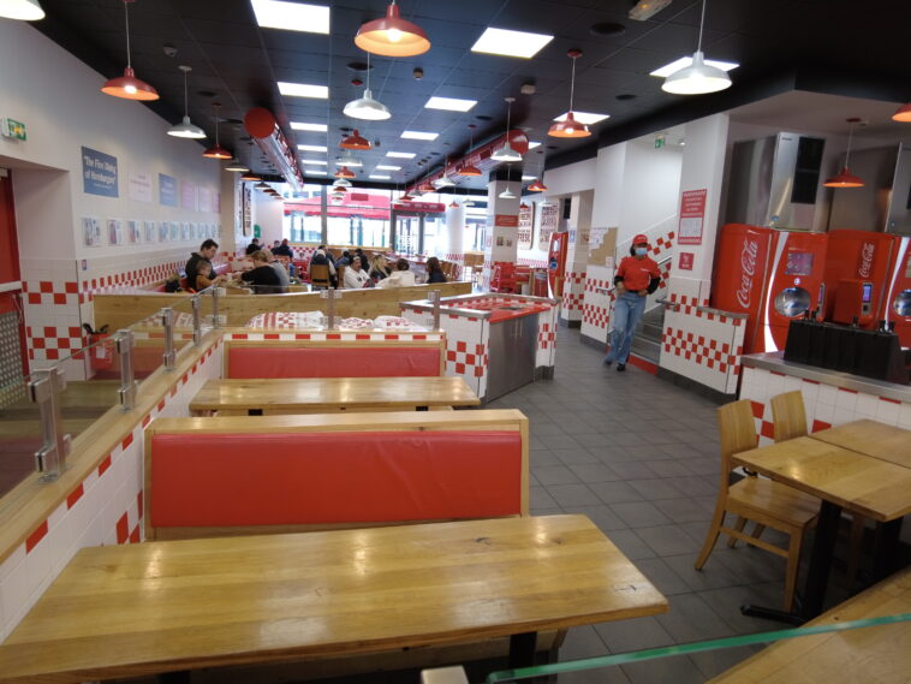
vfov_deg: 66.0
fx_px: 527
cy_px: 342
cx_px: 456
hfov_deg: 81.7
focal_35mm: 20
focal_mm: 4.4
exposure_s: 1/15
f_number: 1.8
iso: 100
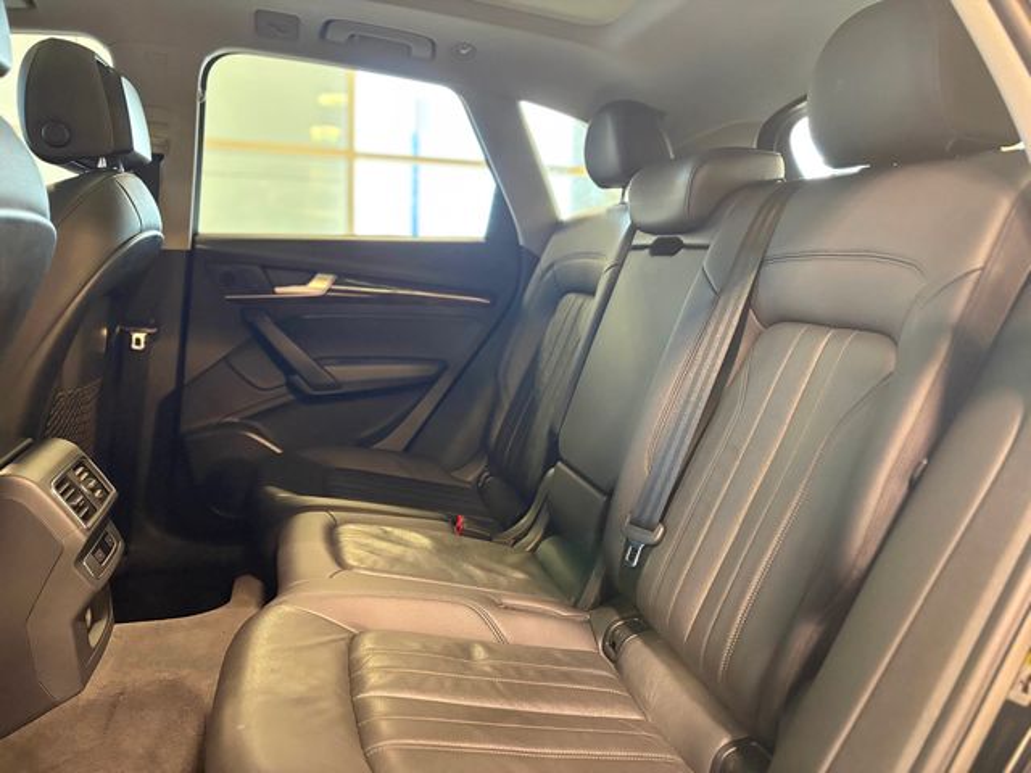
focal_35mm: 26
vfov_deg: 53.1
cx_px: 516
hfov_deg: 67.3
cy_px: 386
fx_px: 774
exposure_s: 1/30
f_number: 1.6
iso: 500
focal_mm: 5.96
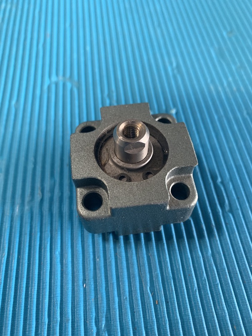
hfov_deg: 53.1
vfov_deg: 67.3
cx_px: 126
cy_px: 168
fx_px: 252
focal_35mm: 26
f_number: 1.8
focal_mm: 4.25
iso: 400
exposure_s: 1/35
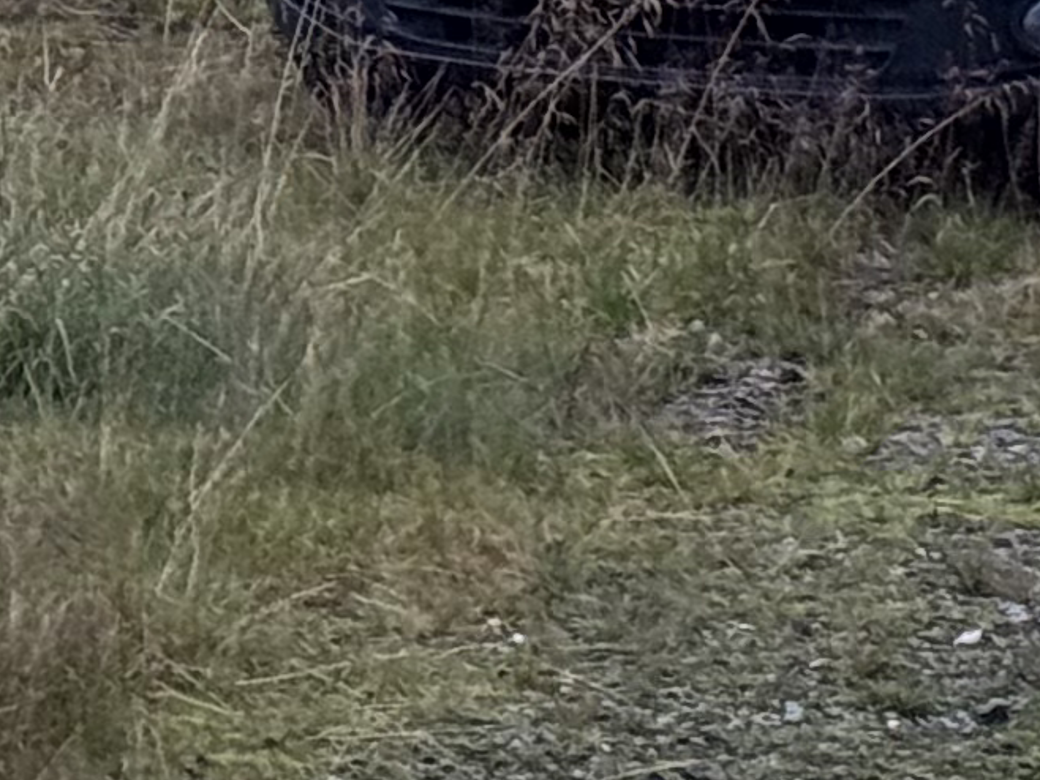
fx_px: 8836
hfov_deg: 6.7
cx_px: 1261
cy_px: -1184
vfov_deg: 4.9
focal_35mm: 294
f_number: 1.78
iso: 800
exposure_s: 1/24
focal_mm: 6.76
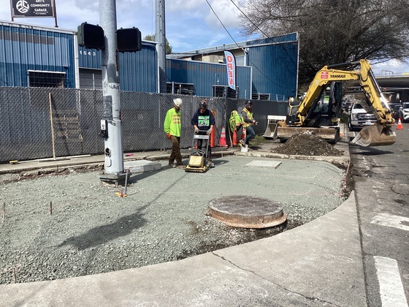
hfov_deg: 58.4
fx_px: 366
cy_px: 154
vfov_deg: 45.4
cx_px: 204
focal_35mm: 31
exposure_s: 1/1217
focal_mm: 3.3
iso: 25
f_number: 2.4
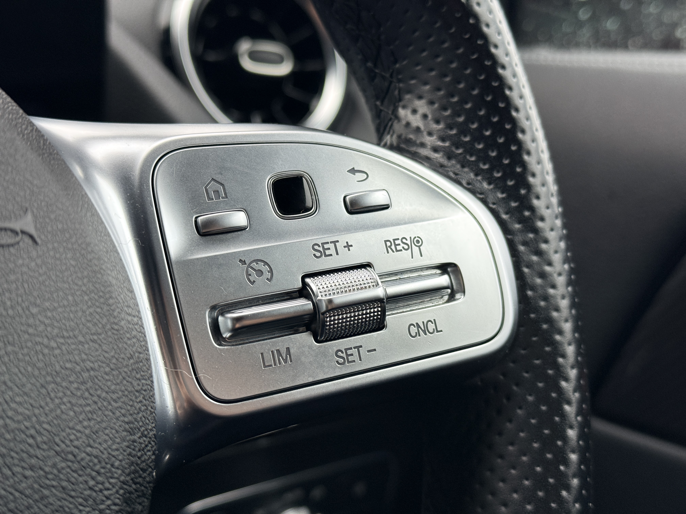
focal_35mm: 48
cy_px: 257
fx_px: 951
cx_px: 343
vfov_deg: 30.3
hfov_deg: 39.7
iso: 125
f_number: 1.78
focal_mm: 6.76
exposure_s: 1/60
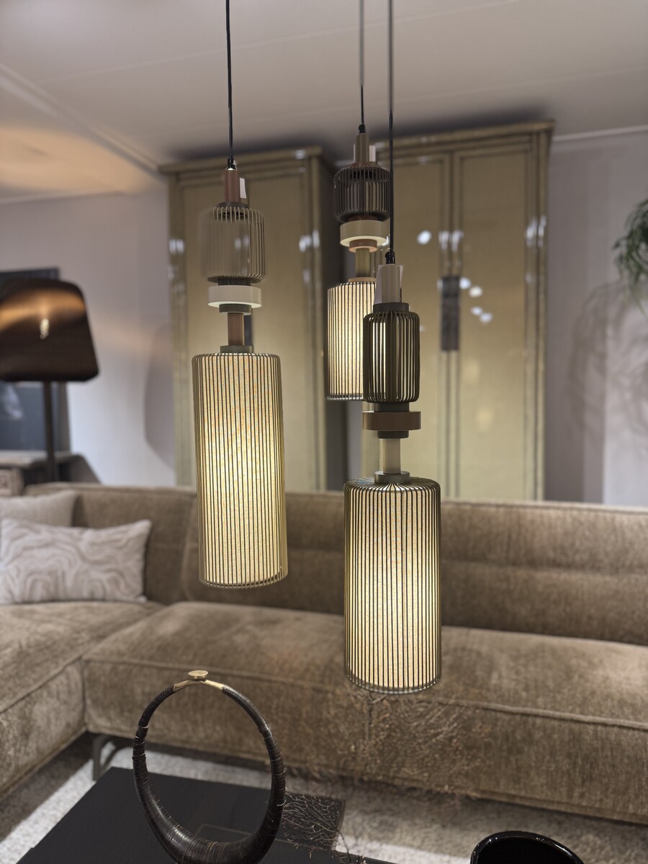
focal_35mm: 24
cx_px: 324
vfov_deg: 71.6
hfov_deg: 56.8
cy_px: 432
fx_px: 599
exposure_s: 1/50
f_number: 1.78
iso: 125
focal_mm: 6.76
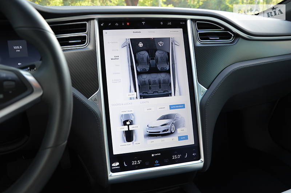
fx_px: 218
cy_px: 96
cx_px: 146
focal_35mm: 27
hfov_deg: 67.5
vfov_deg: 47.7
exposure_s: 1/80
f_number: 4.5
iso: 400
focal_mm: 18
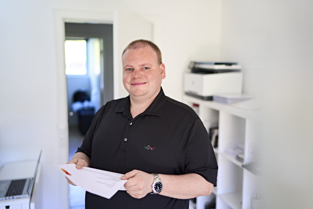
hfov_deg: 54.4
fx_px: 304
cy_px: 104
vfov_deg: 37.9
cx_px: 156
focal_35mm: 35
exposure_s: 1/1600
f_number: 1.4
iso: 1000
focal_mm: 35
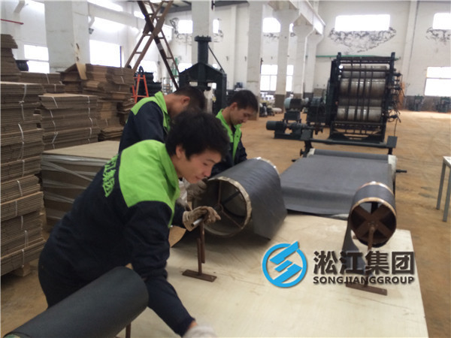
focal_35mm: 30
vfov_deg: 46.8
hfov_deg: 60.0
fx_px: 391
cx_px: 226
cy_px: 169
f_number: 2.2
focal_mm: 4.12
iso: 160
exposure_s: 1/30
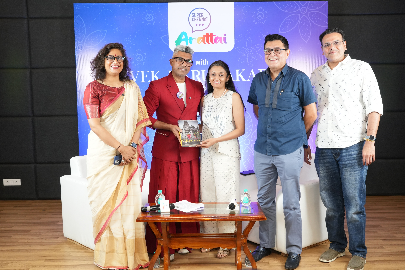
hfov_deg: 54.4
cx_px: 202
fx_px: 394
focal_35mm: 35
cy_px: 135
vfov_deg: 37.9
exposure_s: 1/161
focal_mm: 35
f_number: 5.6
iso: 2500
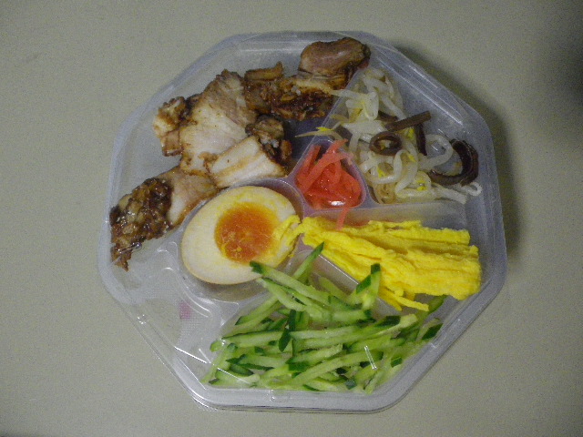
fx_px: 472
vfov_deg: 49.7
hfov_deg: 63.4
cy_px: 218
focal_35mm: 28
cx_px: 292
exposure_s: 1/60
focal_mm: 4.9
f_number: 2.6
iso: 640
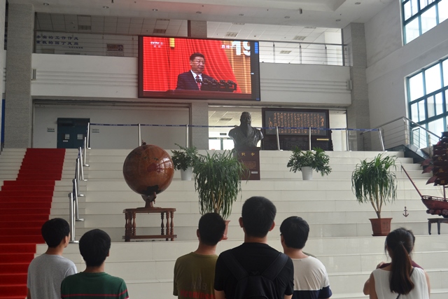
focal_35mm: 46
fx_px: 579
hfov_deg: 42.3
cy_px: 150
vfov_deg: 29.0
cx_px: 224
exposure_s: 1/125
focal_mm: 31
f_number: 5.6
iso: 280
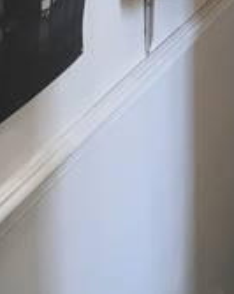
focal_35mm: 134
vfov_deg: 13.2
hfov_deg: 11.1
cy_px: -202
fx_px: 1163
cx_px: 325
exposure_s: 1/33
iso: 40
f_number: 2.2
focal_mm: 4.15
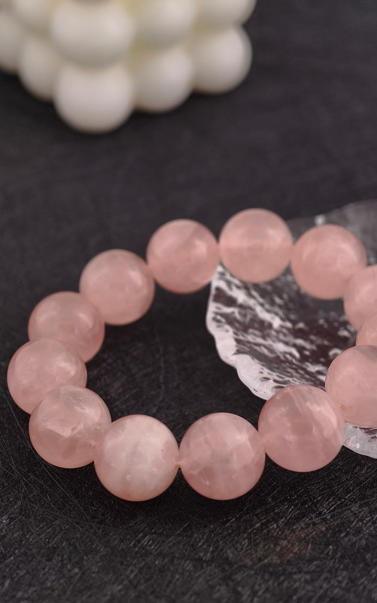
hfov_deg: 14.4
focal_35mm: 91
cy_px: 302
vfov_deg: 22.8
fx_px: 1497
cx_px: 173
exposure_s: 1/160
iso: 125
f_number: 2.67
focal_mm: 22.48
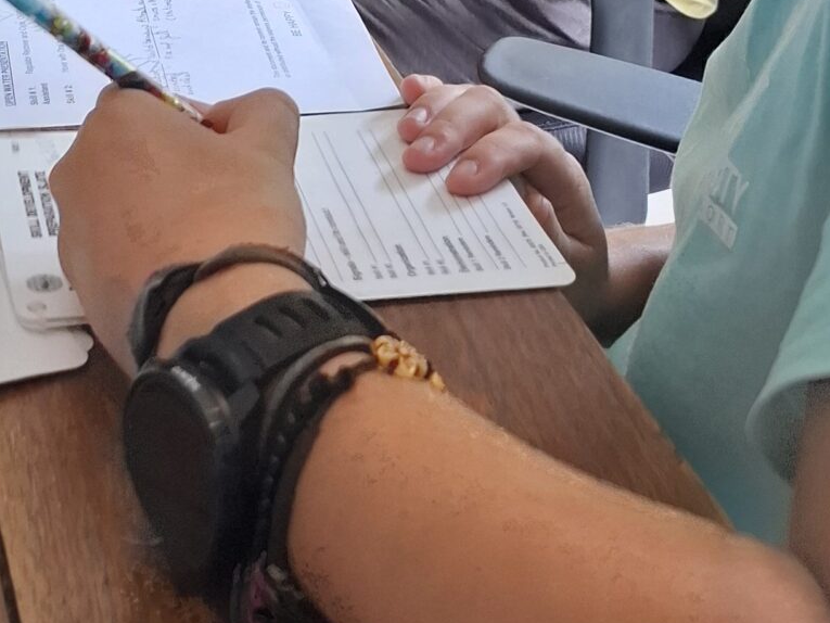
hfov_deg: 25.3
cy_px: 97
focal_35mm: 77
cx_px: 433
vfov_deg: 18.9
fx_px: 1847
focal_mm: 5.54
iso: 200
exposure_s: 1/50
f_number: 1.8
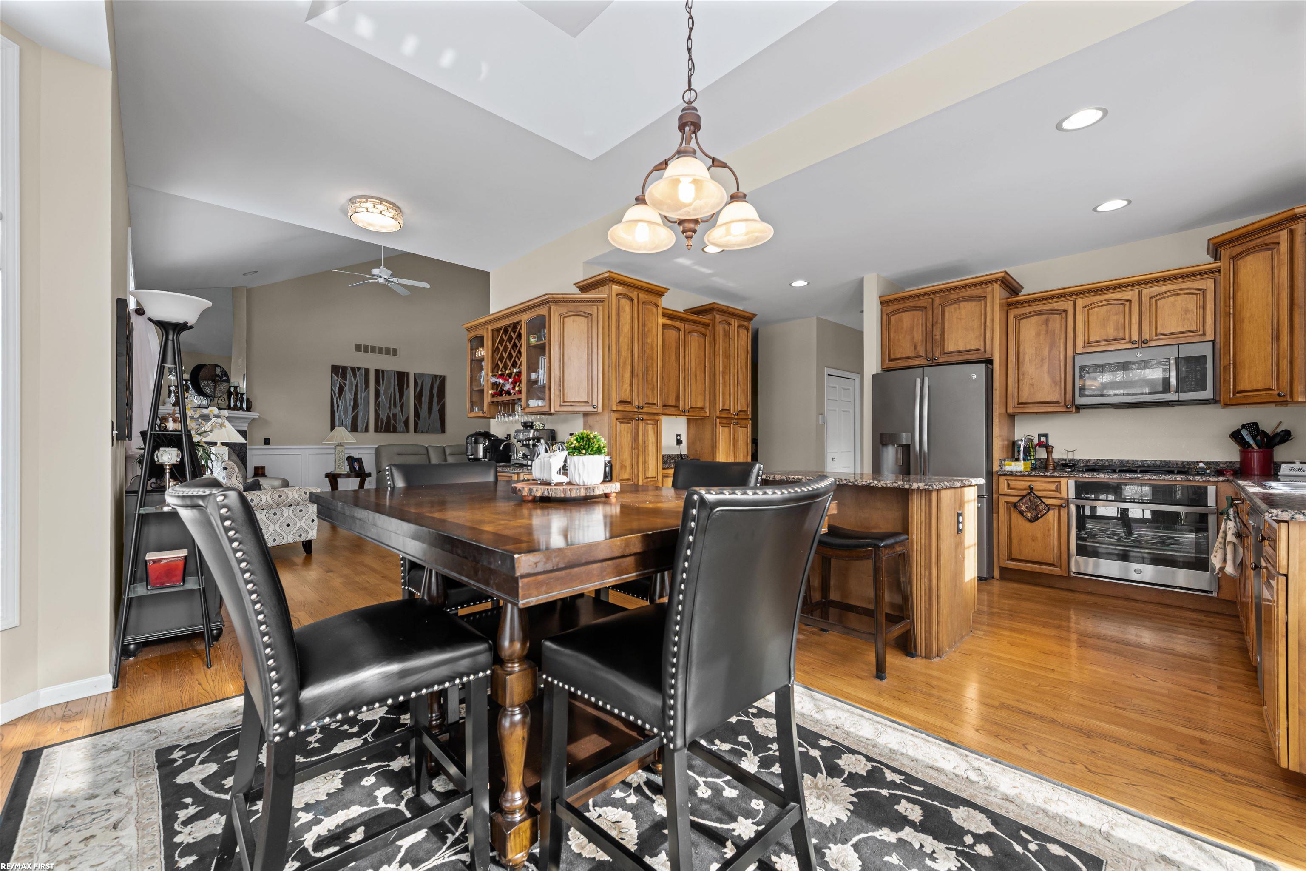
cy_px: 436
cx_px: 653
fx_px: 508
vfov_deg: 81.2
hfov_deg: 104.3
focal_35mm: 14
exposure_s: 1/8
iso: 400
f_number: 10
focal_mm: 14
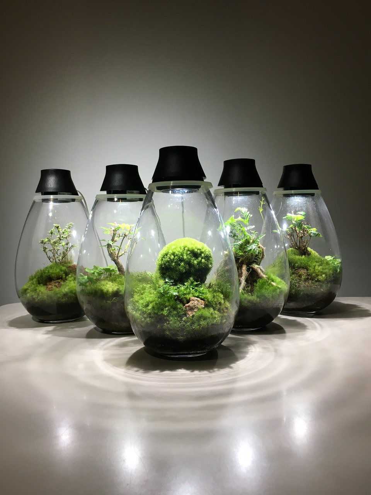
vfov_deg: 61.7
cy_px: 248
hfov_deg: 48.2
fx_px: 414
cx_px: 186
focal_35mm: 29
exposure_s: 1/40
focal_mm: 4.15
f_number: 2.2
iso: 25
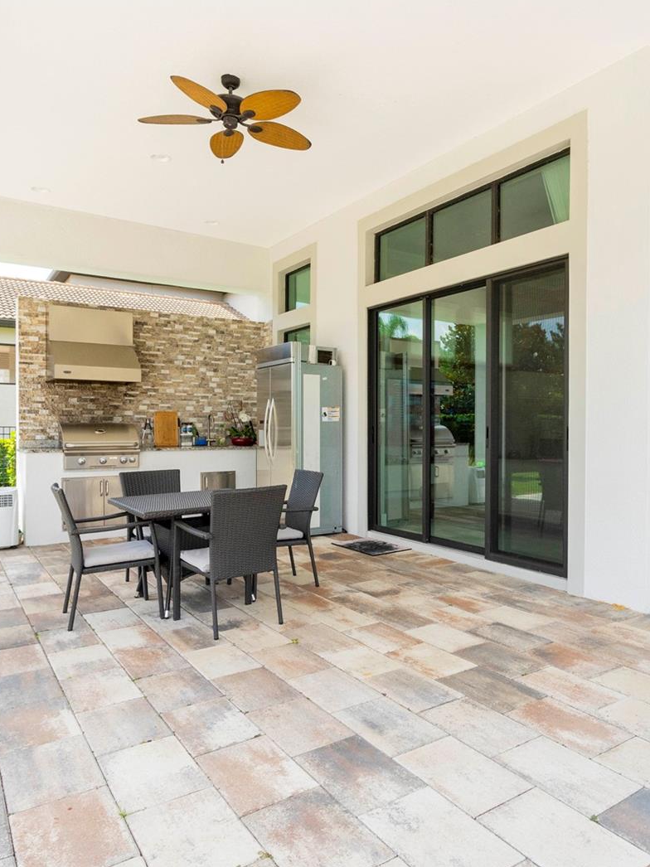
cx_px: 386
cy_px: 435
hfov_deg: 54.5
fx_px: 626
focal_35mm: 25
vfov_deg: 69.4
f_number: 9
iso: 1000
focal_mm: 17
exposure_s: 1/640
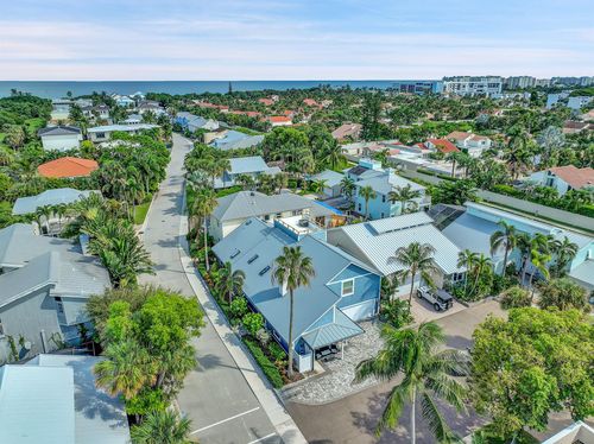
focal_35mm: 24
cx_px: 297
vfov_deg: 56.7
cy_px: 222
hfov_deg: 71.6
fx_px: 411
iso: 110
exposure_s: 1/1250
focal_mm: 12.3
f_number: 2.8
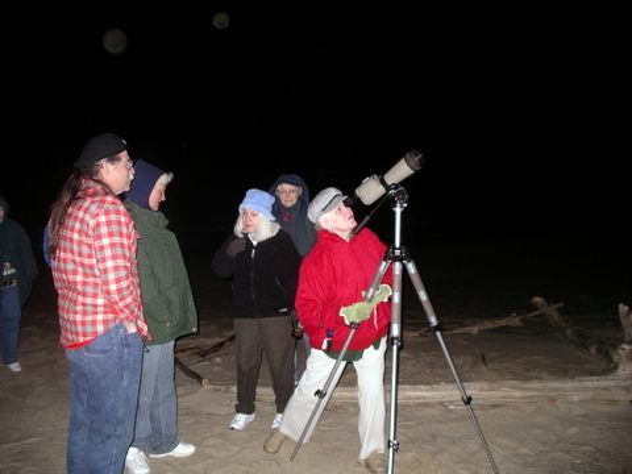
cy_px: 237
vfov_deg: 38.7
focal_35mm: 37
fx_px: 676
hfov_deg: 50.1
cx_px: 316
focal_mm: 7.8
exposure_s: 1/40
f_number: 2.8
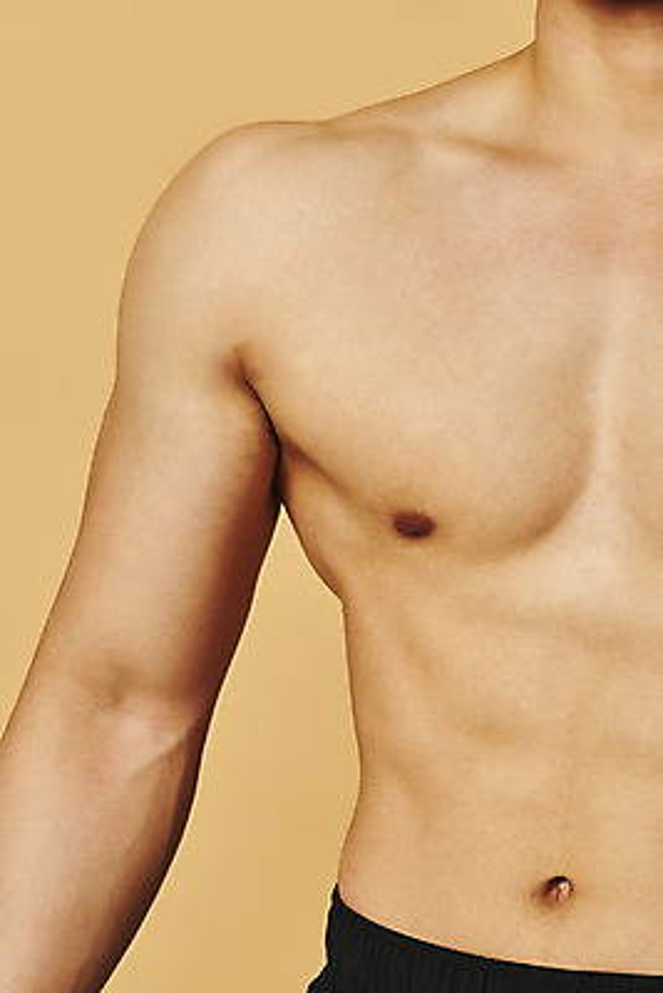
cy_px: 496
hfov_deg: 13.1
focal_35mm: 105
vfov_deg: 19.4
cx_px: 332
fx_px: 2898
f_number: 20
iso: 100
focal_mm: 105
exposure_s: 1/125
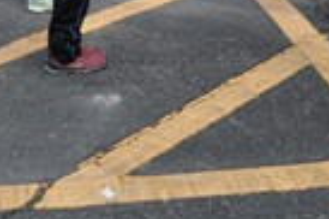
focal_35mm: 108
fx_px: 986
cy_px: -120
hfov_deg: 18.9
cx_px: 221
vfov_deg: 12.0
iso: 500
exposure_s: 1/640
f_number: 5
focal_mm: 22
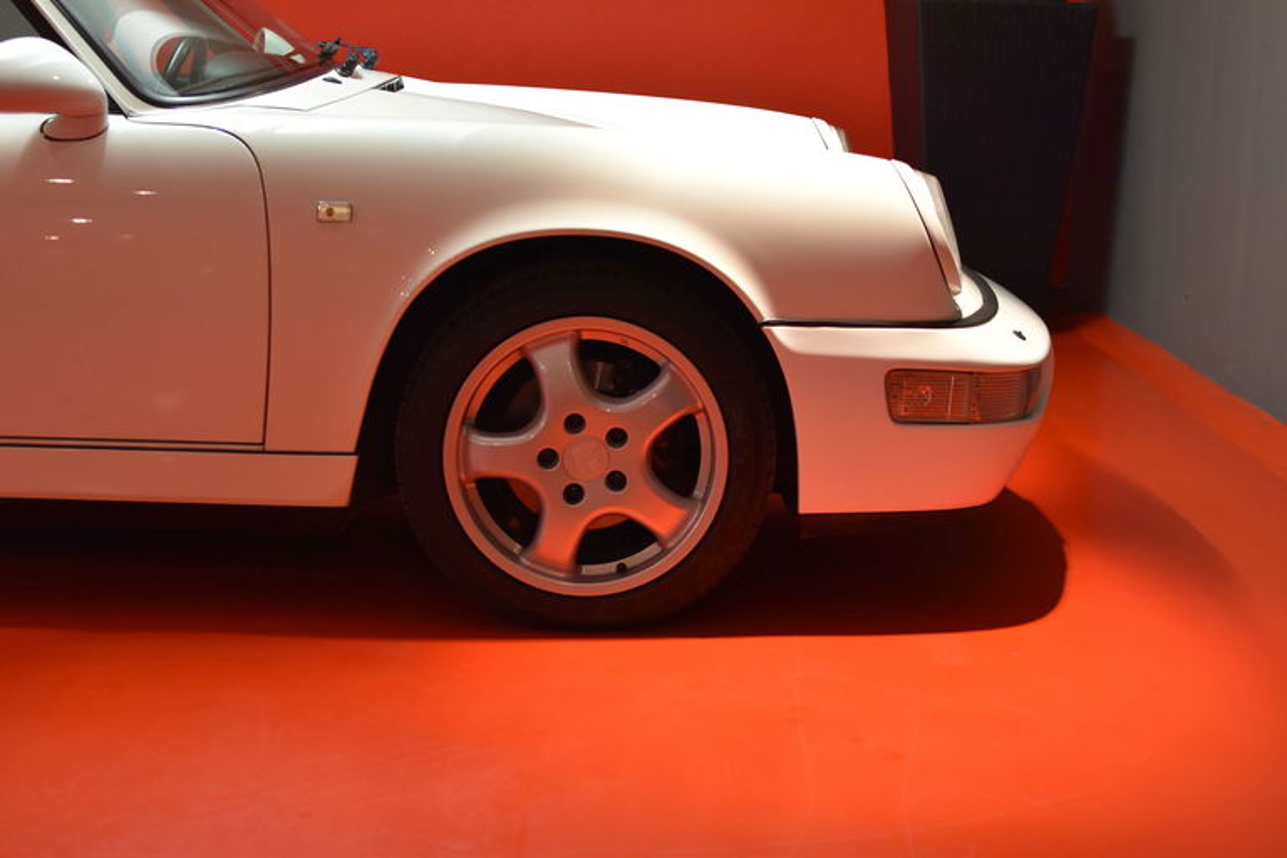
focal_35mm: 52
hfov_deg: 37.9
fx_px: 1877
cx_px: 644
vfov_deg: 25.8
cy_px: 429
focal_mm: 35
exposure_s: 1/60
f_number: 2.8
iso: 800
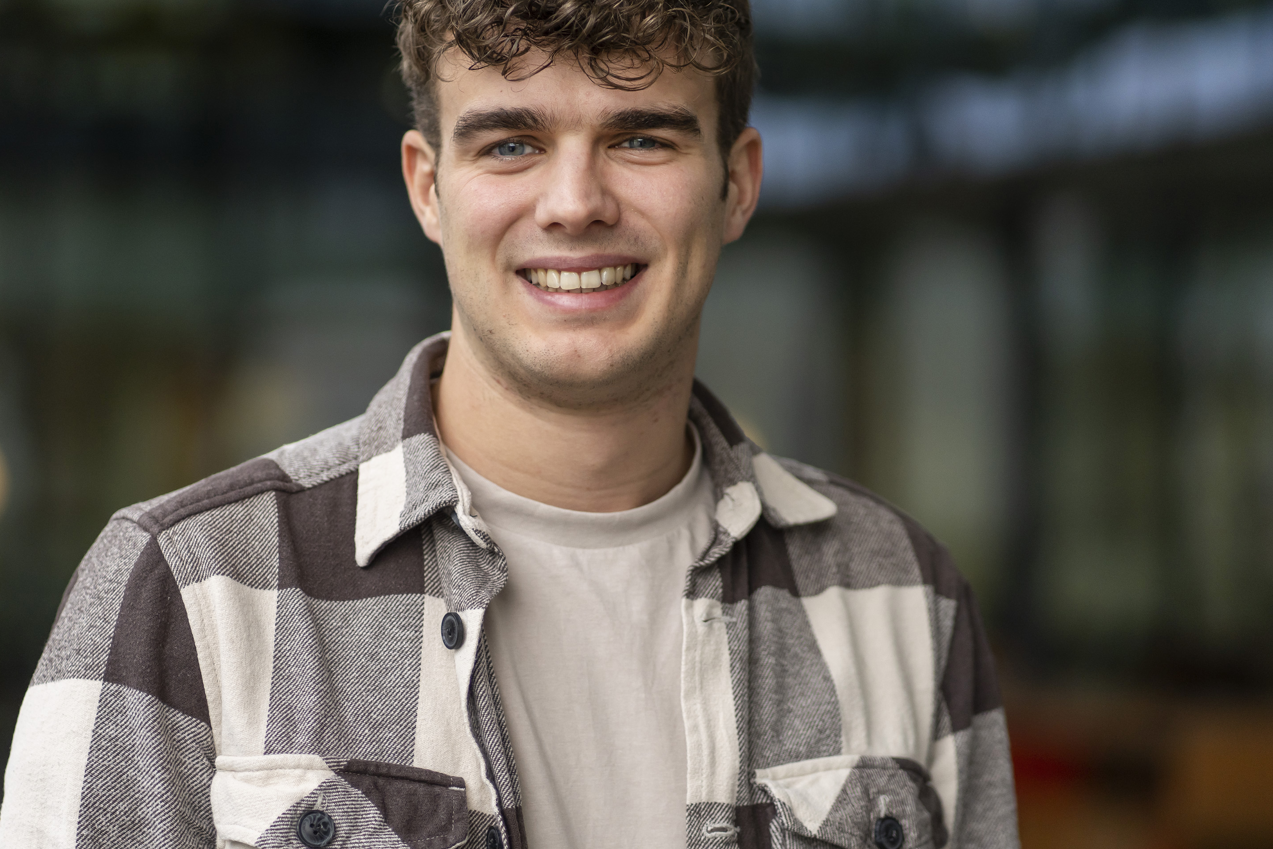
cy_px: 336
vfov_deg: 13.0
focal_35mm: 105
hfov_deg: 19.5
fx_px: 3713
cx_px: 586
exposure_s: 1/1250
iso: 800
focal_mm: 85
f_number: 2
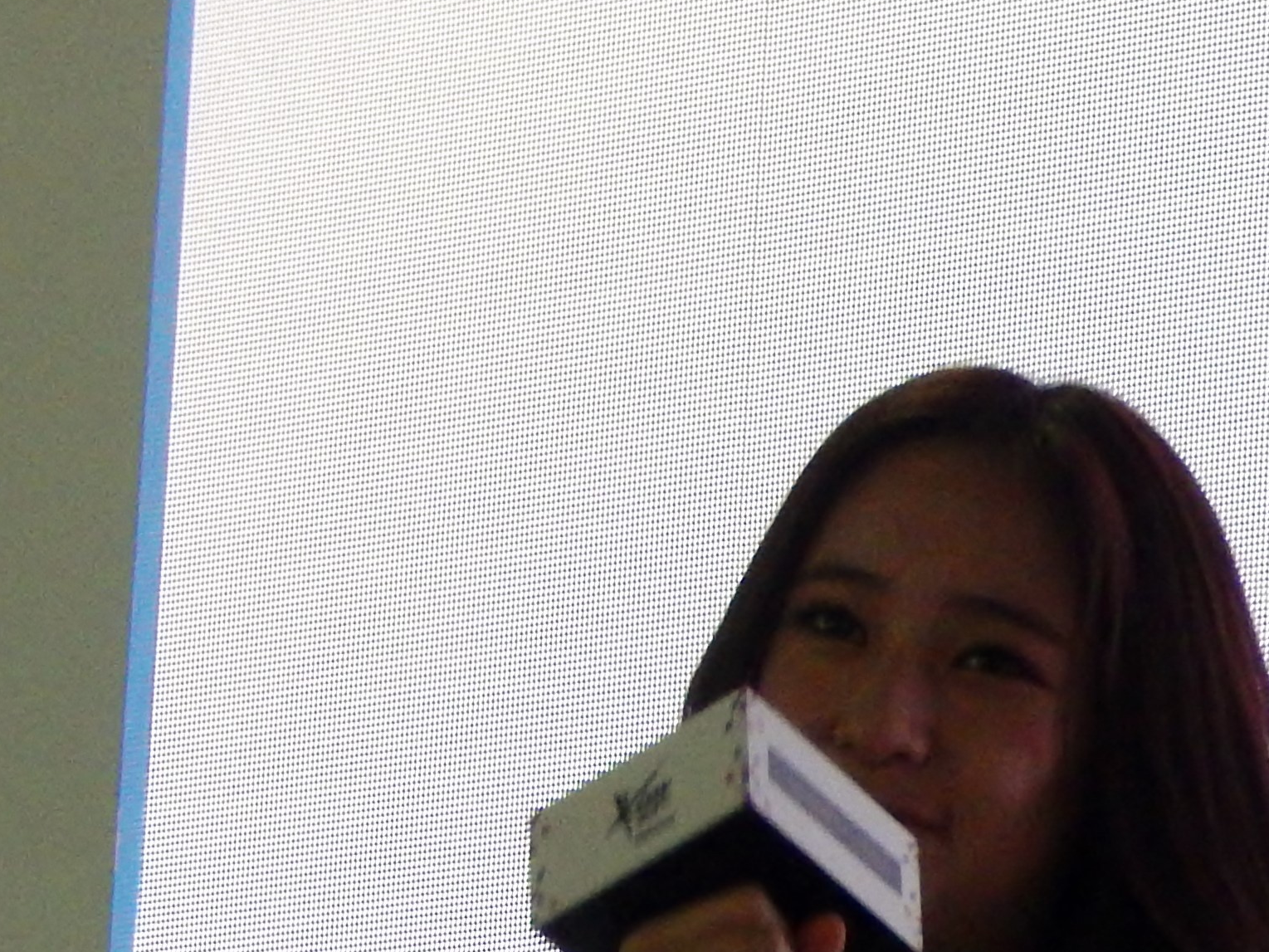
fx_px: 15581
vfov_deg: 3.5
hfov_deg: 4.6
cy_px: 1382
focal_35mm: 425
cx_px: 1828
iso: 200
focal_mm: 25.3
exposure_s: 1/25
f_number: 4.9
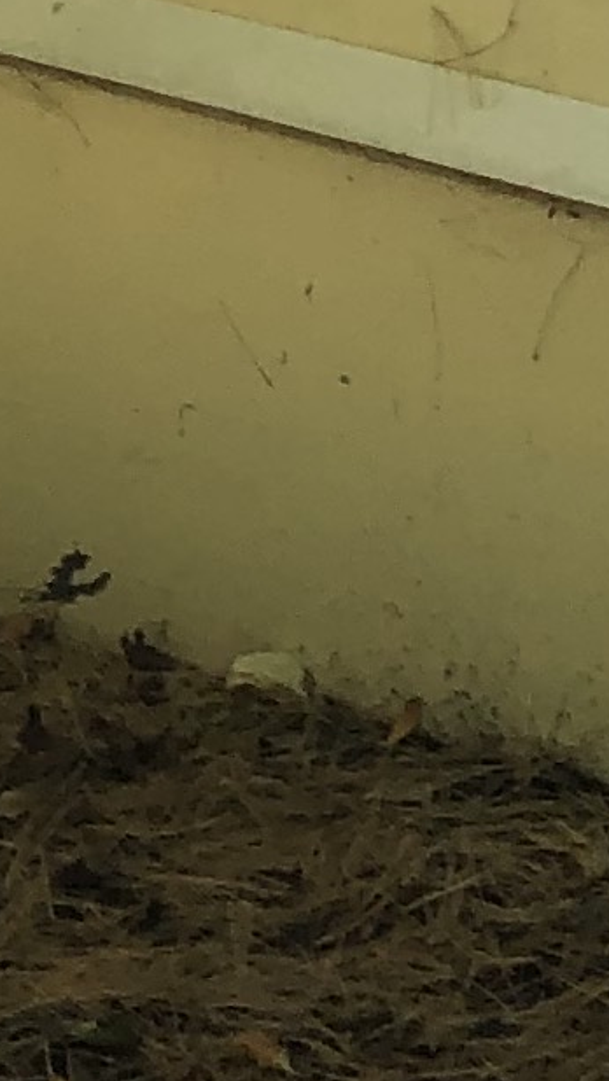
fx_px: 5708
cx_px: 1570
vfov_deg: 9.3
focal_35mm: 199
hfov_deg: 5.8
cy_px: -1784
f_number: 1.8
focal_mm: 3.99
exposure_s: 1/120
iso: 20
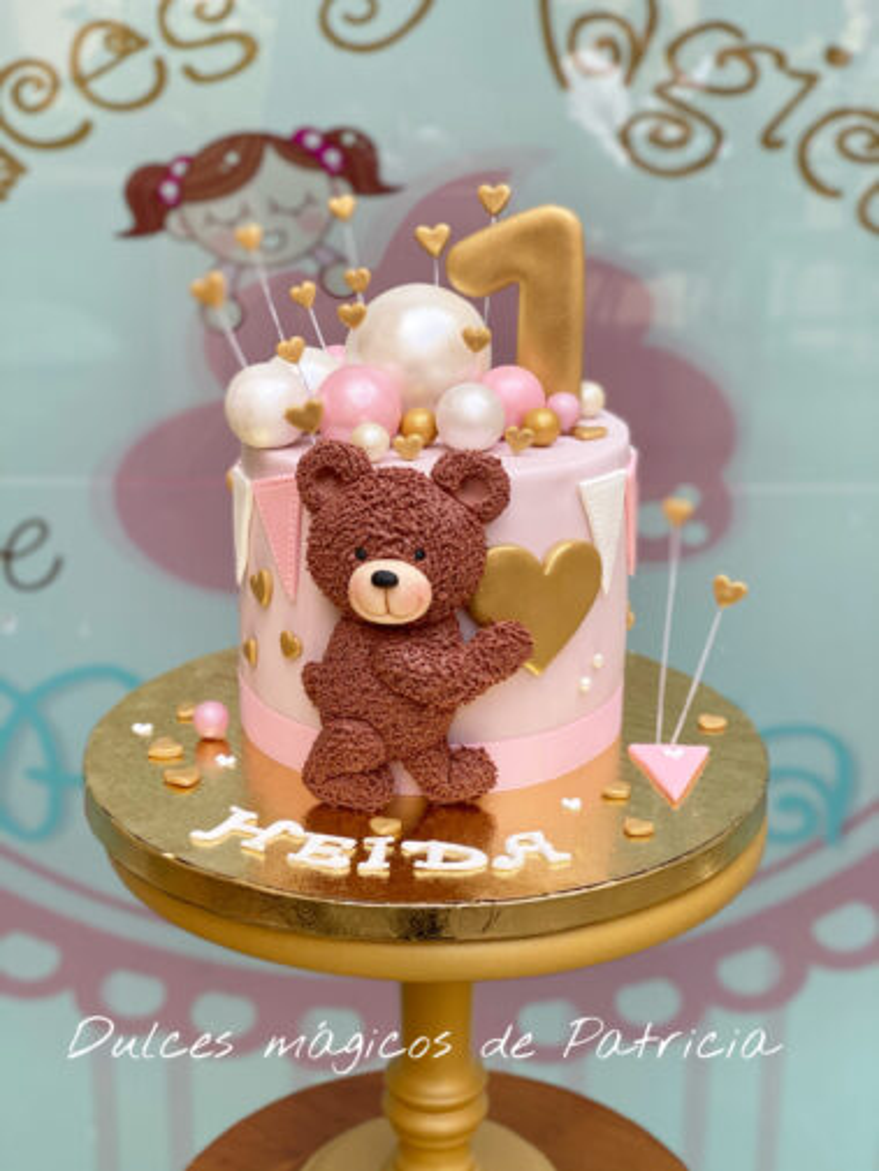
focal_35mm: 52
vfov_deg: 36.8
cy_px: 586
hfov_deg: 28.0
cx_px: 440
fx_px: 1760
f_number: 2
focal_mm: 6
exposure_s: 1/410
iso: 20
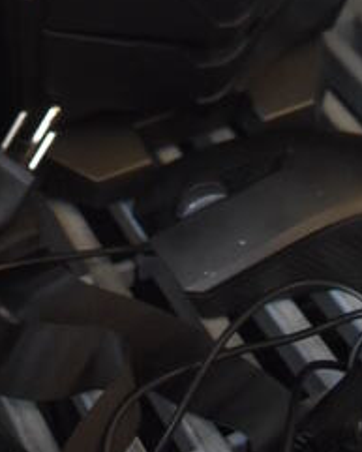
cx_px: 11
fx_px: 1285
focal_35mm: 96
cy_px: -297
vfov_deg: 17.2
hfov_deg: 15.8
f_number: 3.5
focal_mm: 18
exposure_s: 1/125
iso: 1400
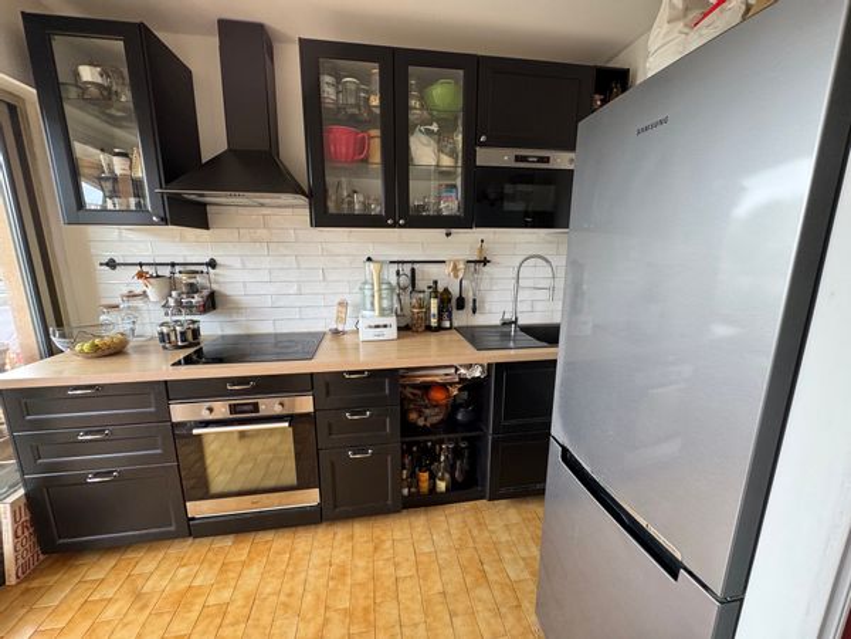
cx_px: 426
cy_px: 320
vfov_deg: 85.7
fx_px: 344
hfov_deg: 102.1
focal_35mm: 14
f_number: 2.2
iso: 200
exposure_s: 1/99
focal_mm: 2.22
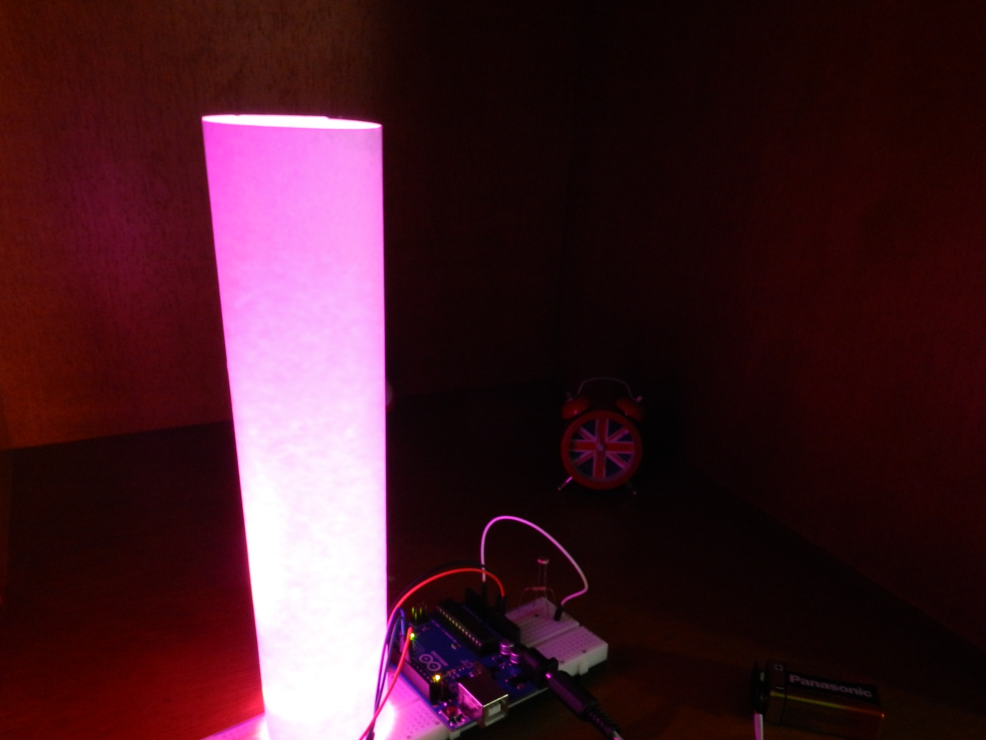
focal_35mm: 29
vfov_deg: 47.9
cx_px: 509
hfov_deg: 61.6
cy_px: 446
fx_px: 826
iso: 400
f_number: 3.4
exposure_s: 1/2
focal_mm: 4
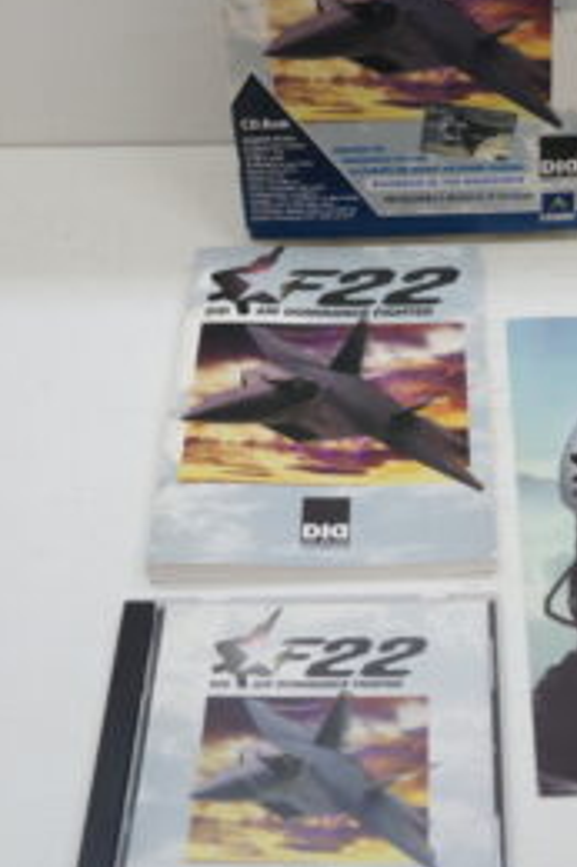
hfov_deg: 25.5
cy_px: 252
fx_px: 1252
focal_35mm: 52
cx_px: 464
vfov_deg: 37.6
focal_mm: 20
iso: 640
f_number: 4.5
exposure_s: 1/60
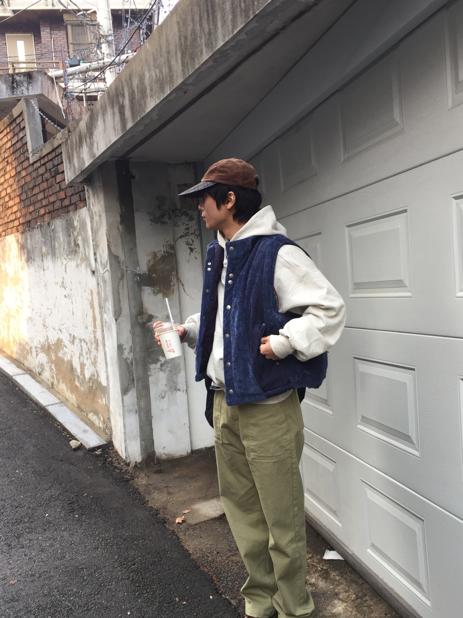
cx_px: 249
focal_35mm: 34
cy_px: 335
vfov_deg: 53.9
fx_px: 606
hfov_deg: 41.8
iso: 40
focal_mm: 4.15
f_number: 2.2
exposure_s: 1/120
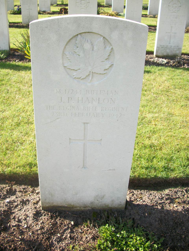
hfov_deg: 40.7
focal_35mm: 35
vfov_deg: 52.6
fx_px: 255
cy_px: 126
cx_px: 94
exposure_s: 1/250
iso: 80
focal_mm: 6.3
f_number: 3.1
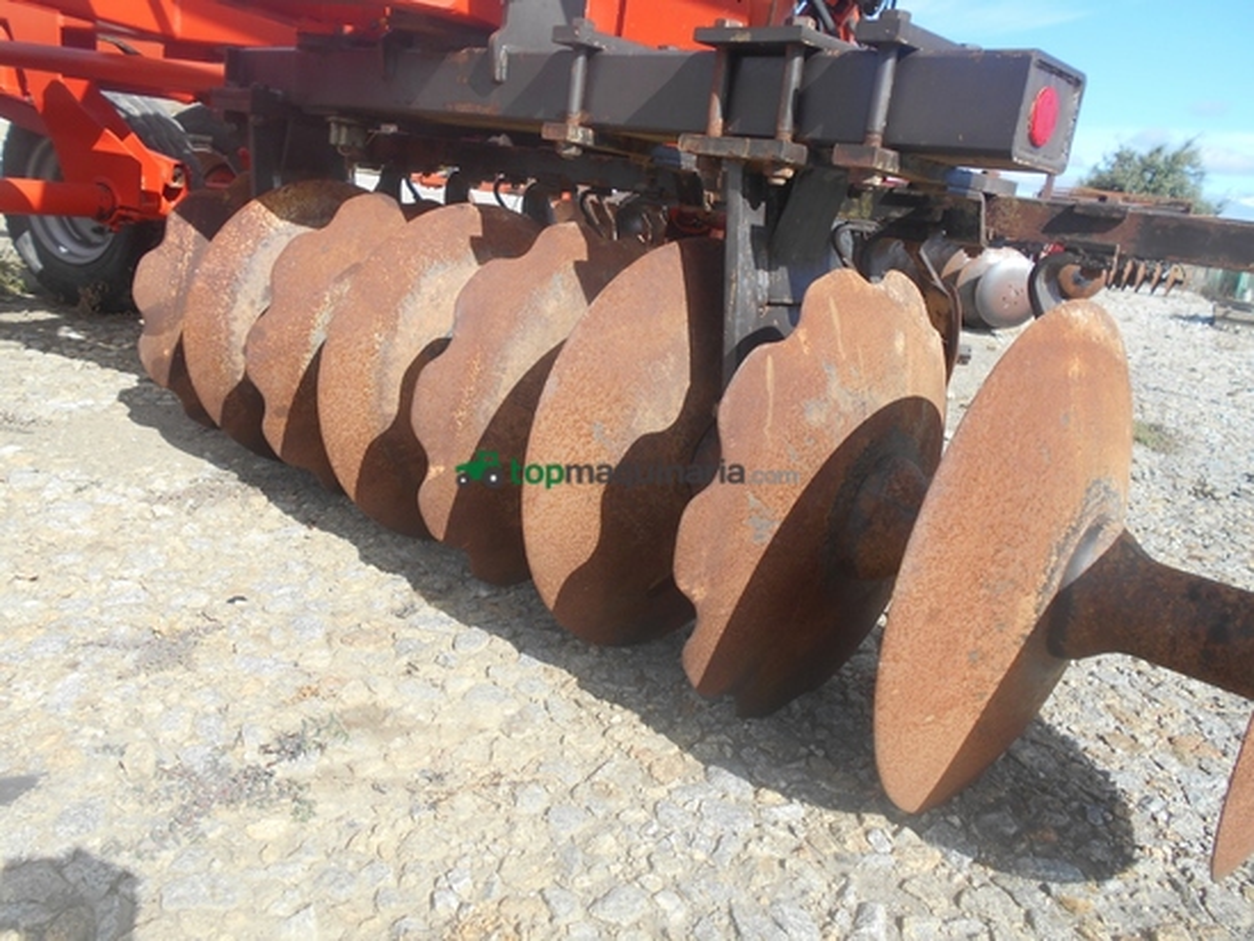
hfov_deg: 67.3
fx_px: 942
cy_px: 470
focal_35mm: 26
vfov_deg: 53.1
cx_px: 627
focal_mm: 4.6
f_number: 3.2
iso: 80
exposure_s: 1/640
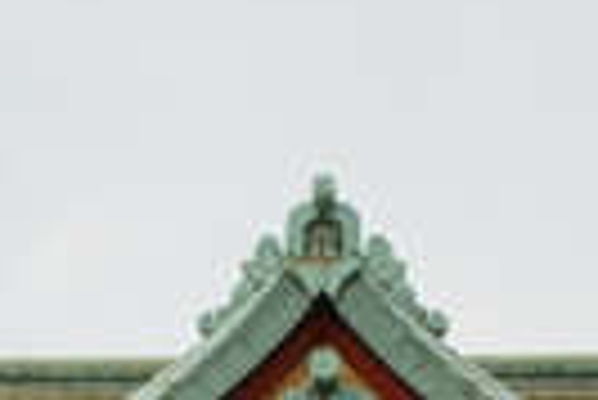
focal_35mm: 189
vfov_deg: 6.7
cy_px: 1162
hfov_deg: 10.9
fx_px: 3143
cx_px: 319
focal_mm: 21
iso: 100
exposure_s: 1/200
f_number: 4.5
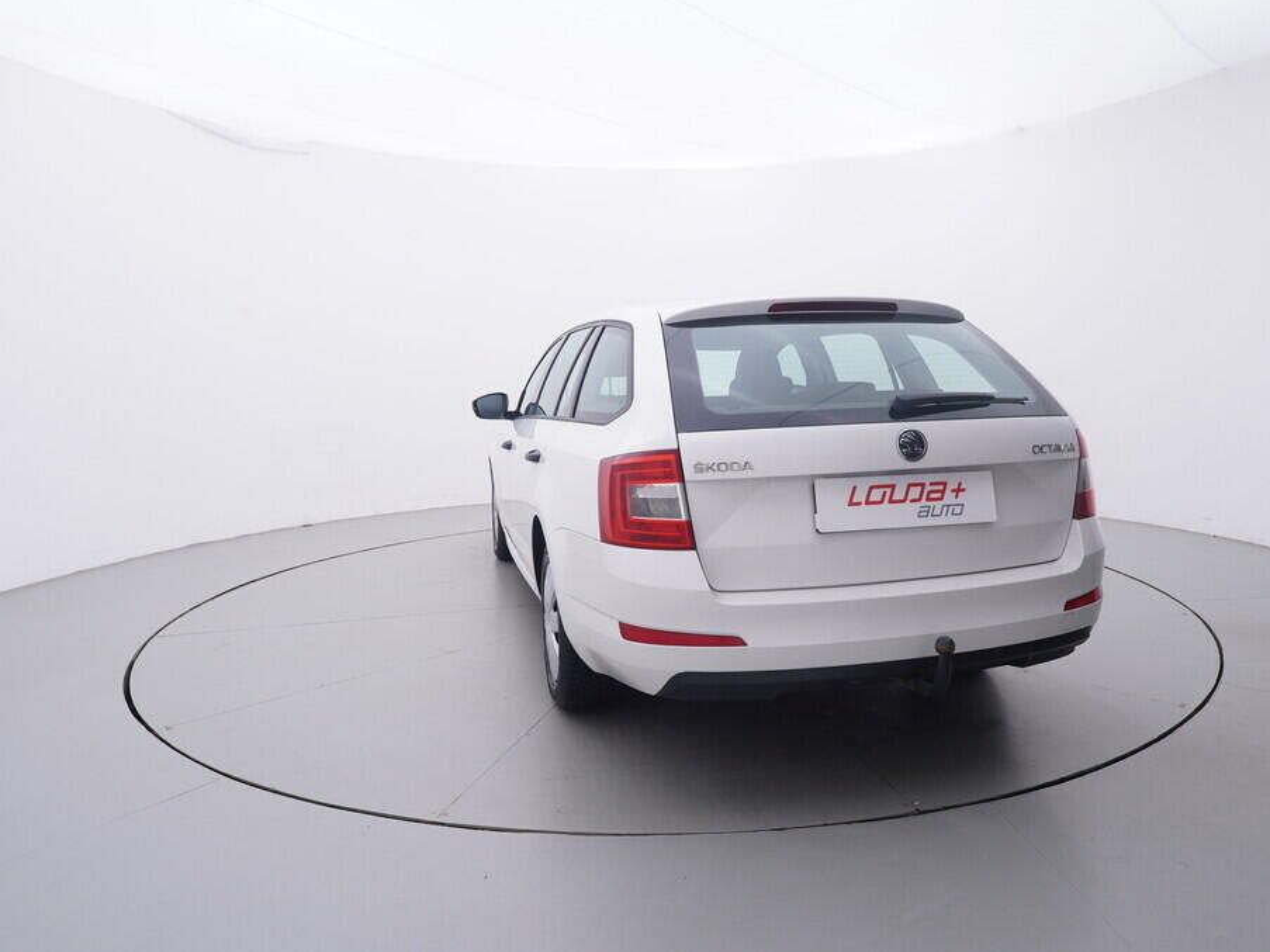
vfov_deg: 55.7
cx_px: 675
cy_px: 474
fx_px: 900
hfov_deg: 70.3
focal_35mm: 25
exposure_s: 1/80
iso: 200
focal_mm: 15
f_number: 5
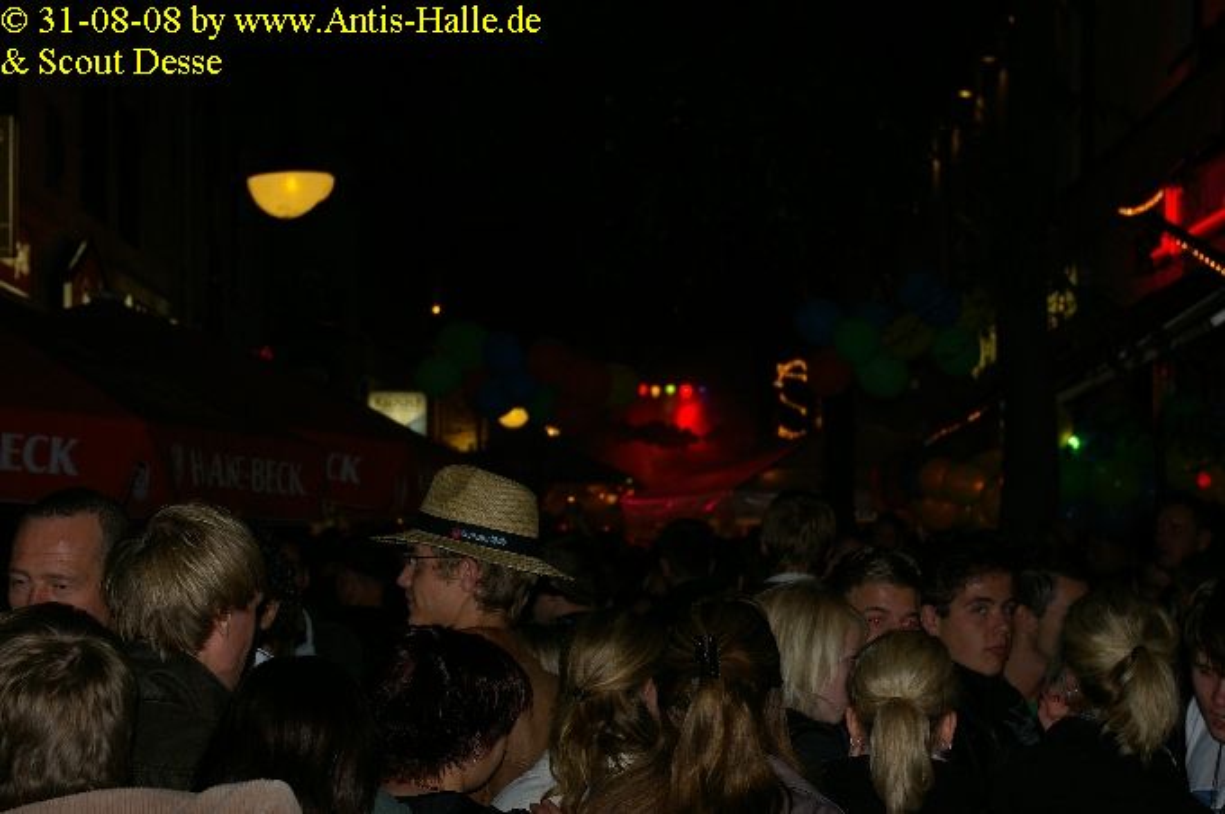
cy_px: 407
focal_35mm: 75
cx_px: 612
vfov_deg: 18.1
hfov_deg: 27.0
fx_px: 2550
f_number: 5.6
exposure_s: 1/60
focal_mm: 50
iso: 200
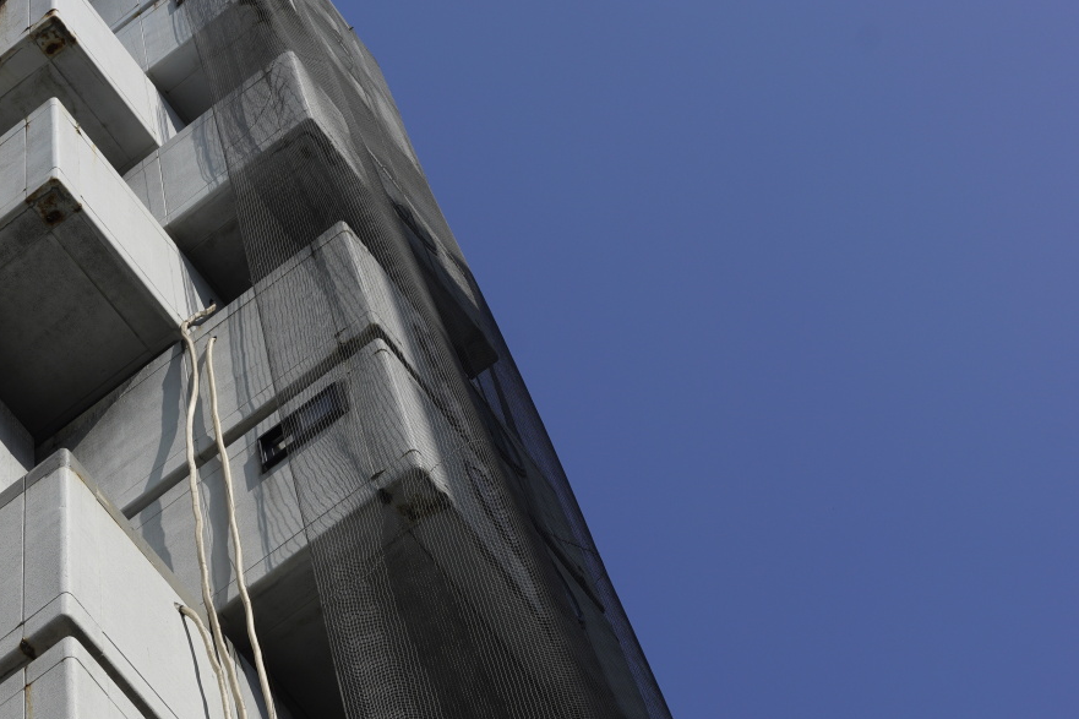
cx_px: 42
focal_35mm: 109
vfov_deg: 12.5
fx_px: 3266
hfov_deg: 18.4
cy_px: 546
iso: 100
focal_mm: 50
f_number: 8
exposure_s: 1/500
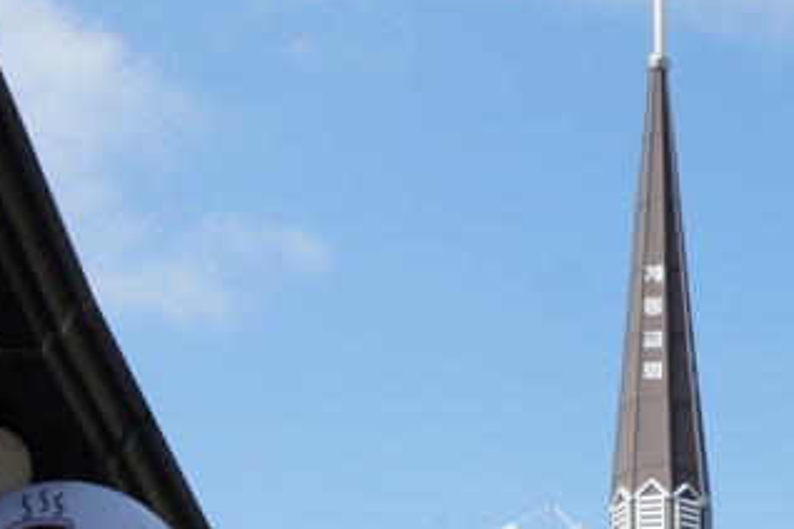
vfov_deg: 10.1
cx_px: 1021
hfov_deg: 16.0
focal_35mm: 122
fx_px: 2691
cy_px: 1180
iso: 100
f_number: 13
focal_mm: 16
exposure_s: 1/100
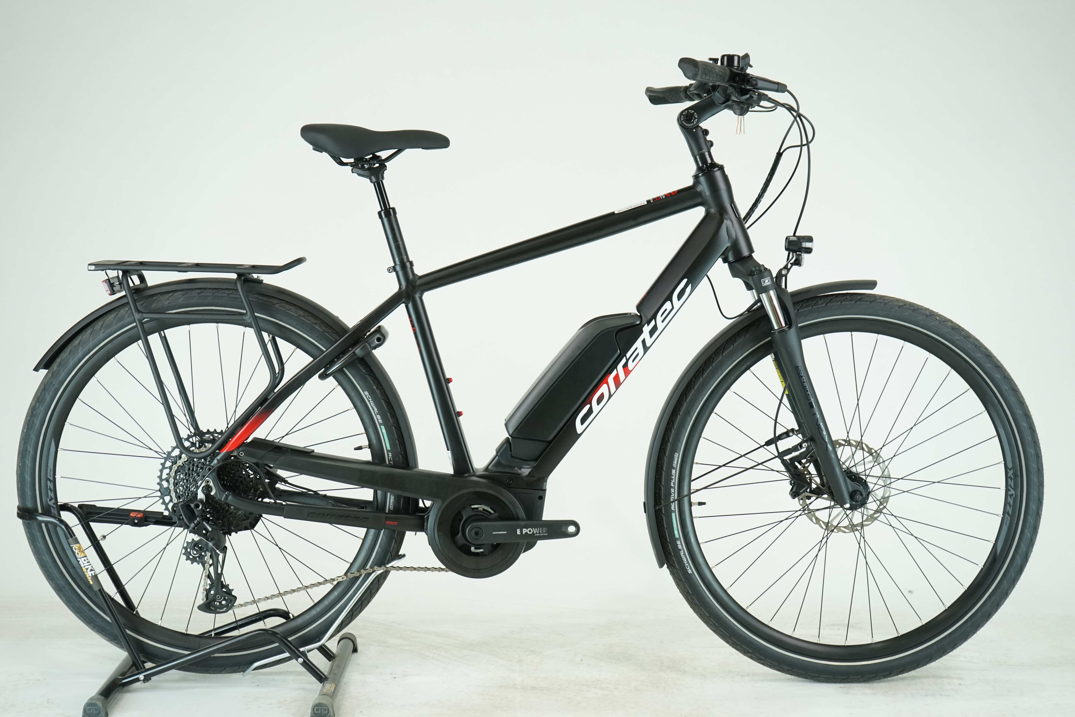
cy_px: 358
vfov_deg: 26.0
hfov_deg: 38.2
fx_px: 1553
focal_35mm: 52
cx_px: 538
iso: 1600
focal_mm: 52
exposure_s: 1/200
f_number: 5.6
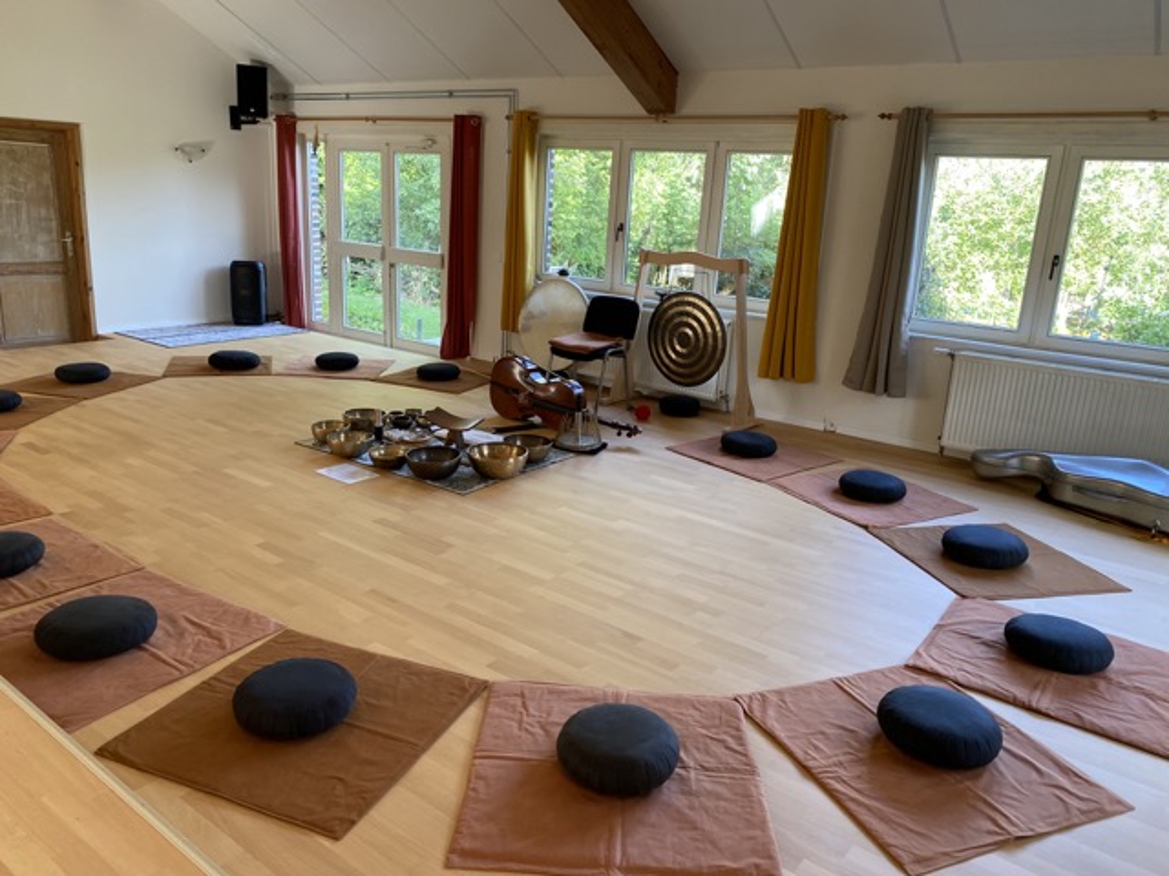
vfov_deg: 53.1
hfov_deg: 67.3
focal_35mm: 26
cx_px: 584
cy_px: 438
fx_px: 878
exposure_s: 1/121
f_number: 1.8
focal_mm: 4.25
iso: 125
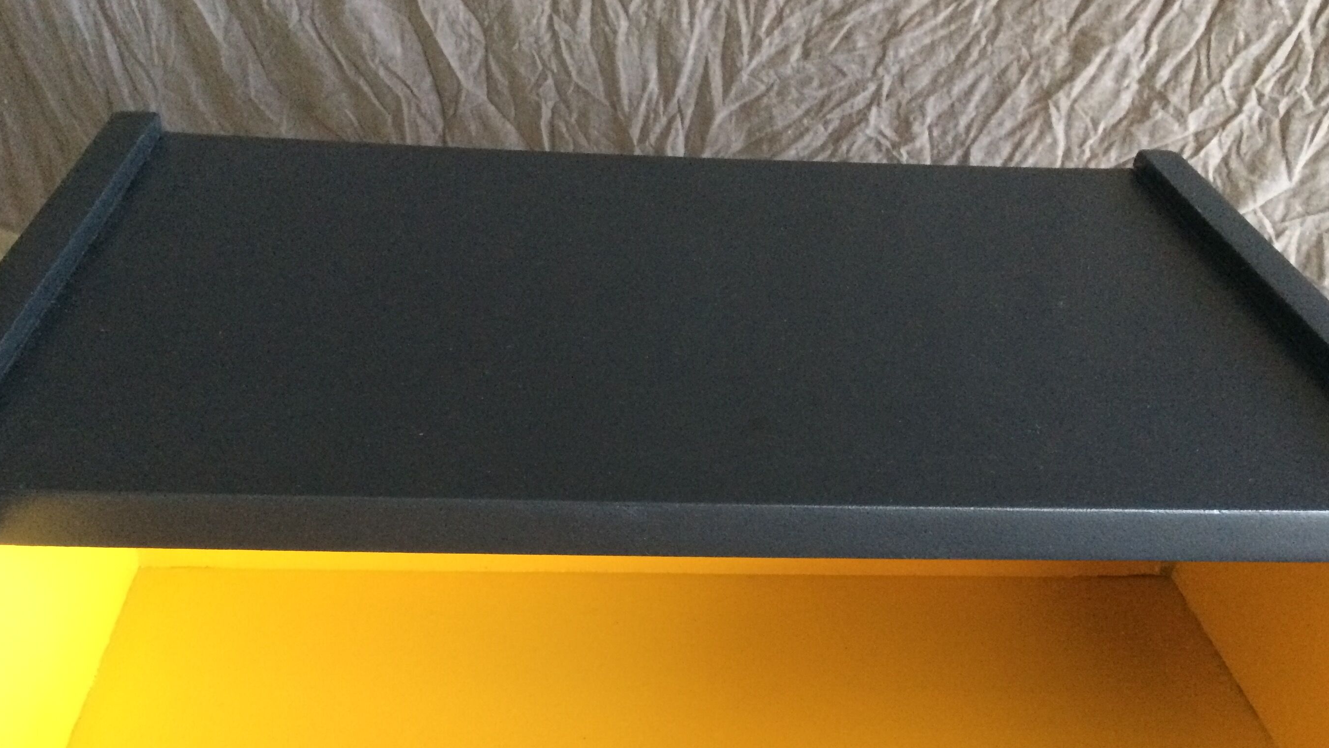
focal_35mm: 38
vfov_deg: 30.6
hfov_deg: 52.8
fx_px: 1339
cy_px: 568
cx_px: 663
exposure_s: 1/25
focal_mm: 4.15
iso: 320
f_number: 2.2
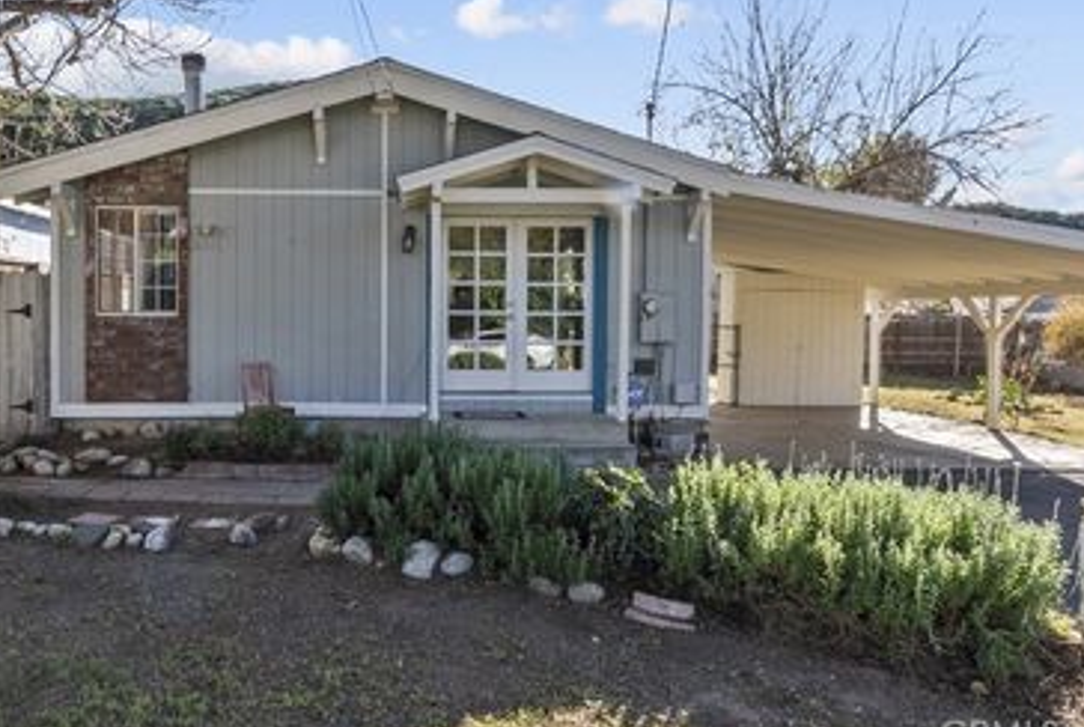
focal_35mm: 22
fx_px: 664
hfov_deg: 78.5
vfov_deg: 56.4
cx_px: 527
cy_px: 253
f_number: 22
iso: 2000
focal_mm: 16
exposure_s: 1/100
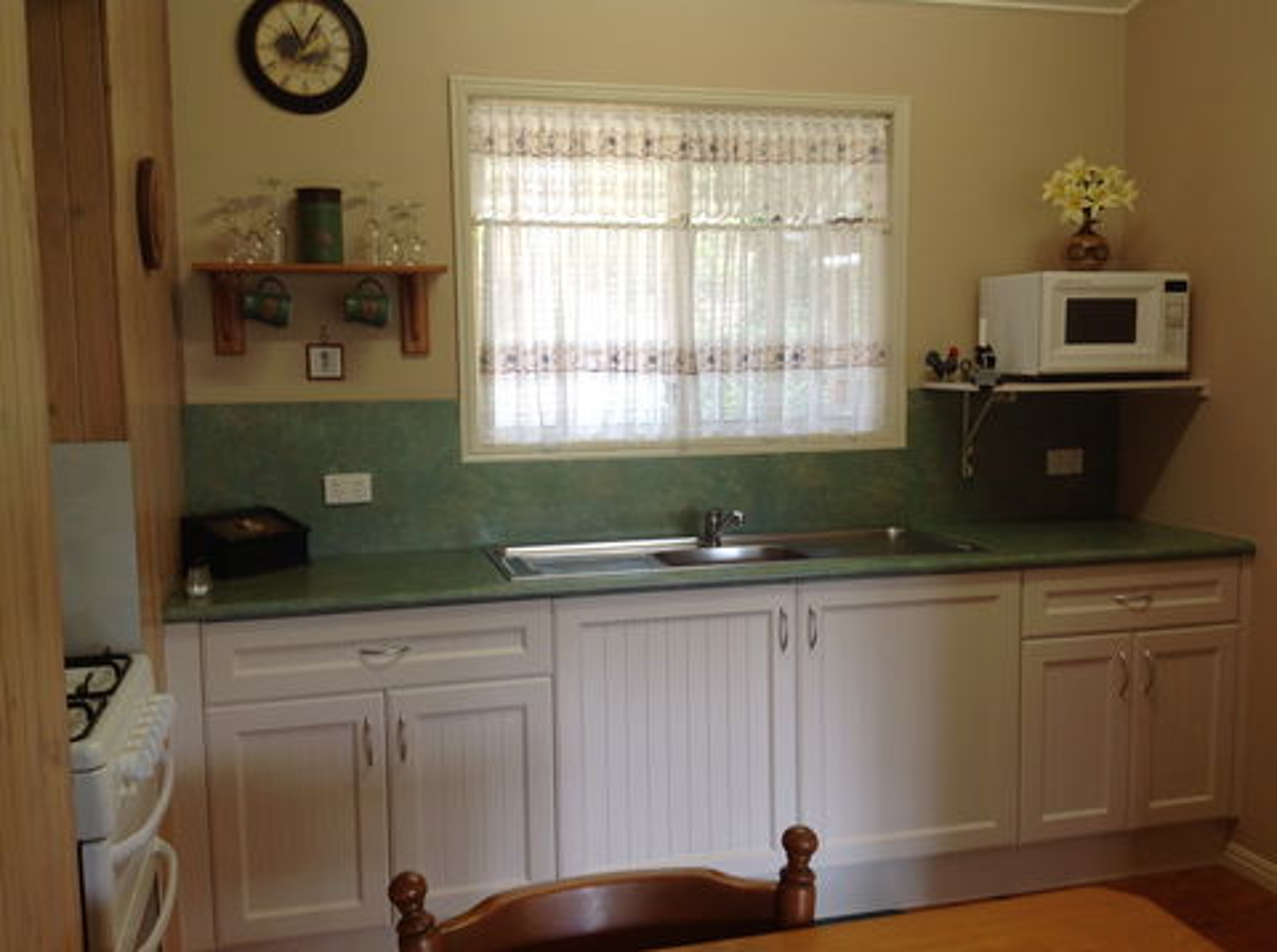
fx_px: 1289
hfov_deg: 52.7
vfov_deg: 40.6
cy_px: 476
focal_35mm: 35
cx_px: 638
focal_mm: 4.28
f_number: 2.4
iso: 64
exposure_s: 1/25
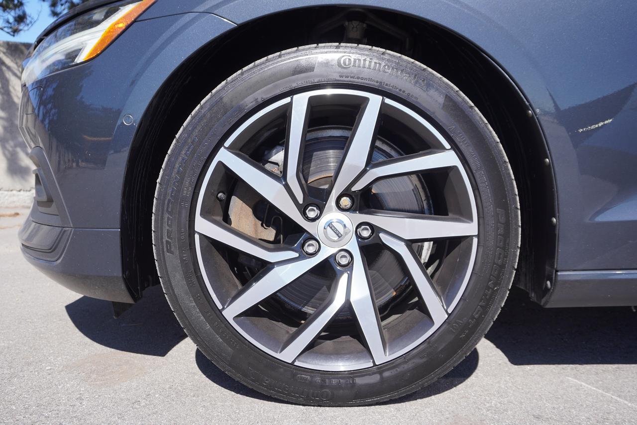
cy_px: 212
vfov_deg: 43.6
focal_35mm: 30
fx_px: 531
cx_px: 318
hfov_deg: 61.9
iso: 100
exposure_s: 1/320
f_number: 5.6
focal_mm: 20
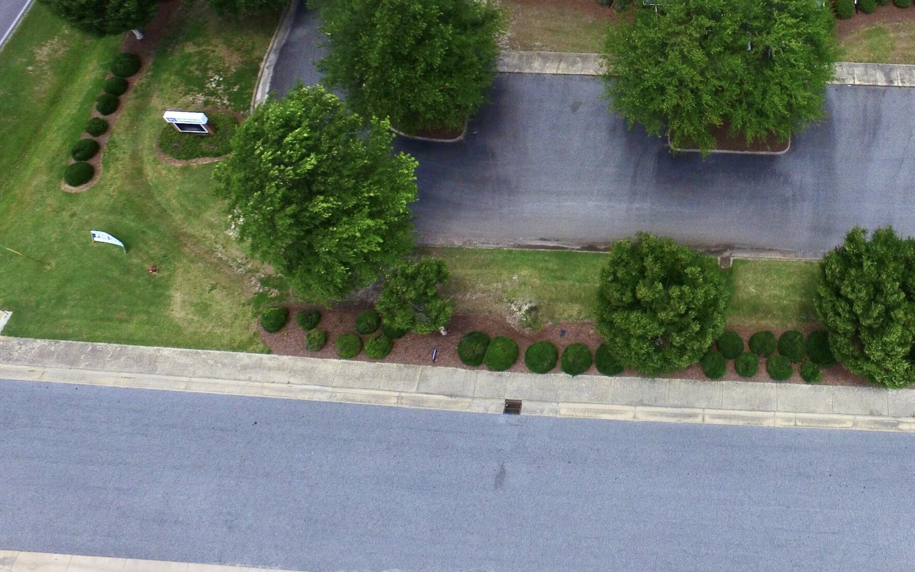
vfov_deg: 33.5
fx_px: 898
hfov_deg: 51.1
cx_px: 714
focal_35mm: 36
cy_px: 63
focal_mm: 3.61
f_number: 2.8
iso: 100
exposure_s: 1/1019
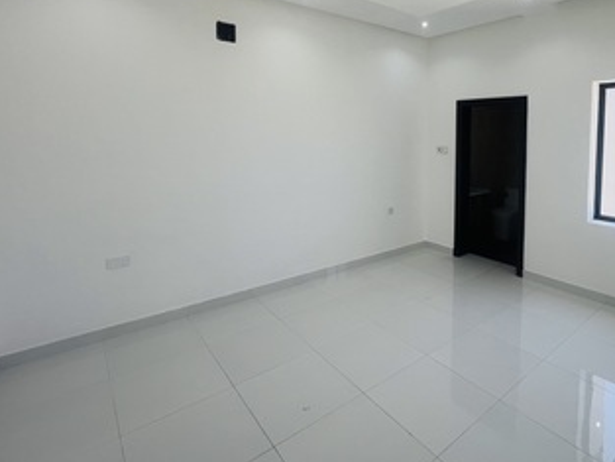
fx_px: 338
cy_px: 154
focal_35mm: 19
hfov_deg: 83.3
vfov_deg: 66.9
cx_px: 378
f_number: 1.8
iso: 50
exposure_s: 1/99
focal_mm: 1.57
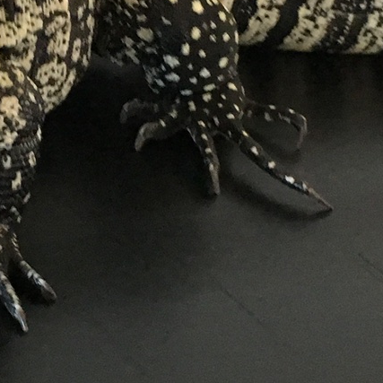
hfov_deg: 14.1
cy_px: 103
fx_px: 1540
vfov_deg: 14.1
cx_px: 49
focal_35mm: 123
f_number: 2.2
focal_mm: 4.15
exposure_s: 1/25
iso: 200
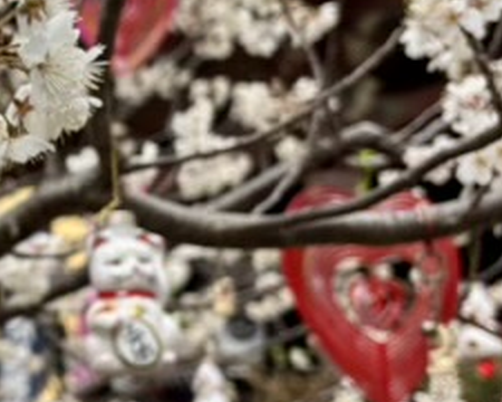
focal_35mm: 79
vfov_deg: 19.4
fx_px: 1174
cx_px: -83
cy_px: 200
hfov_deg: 22.5
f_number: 1.6
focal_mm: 5.96
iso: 50
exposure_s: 1/1590
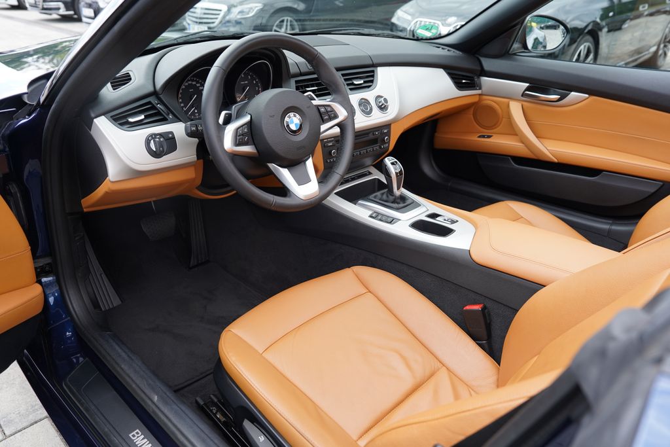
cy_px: 224
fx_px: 484
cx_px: 335
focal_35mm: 26
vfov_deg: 49.6
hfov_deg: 69.4
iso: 100
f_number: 5
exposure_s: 1/100
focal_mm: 26
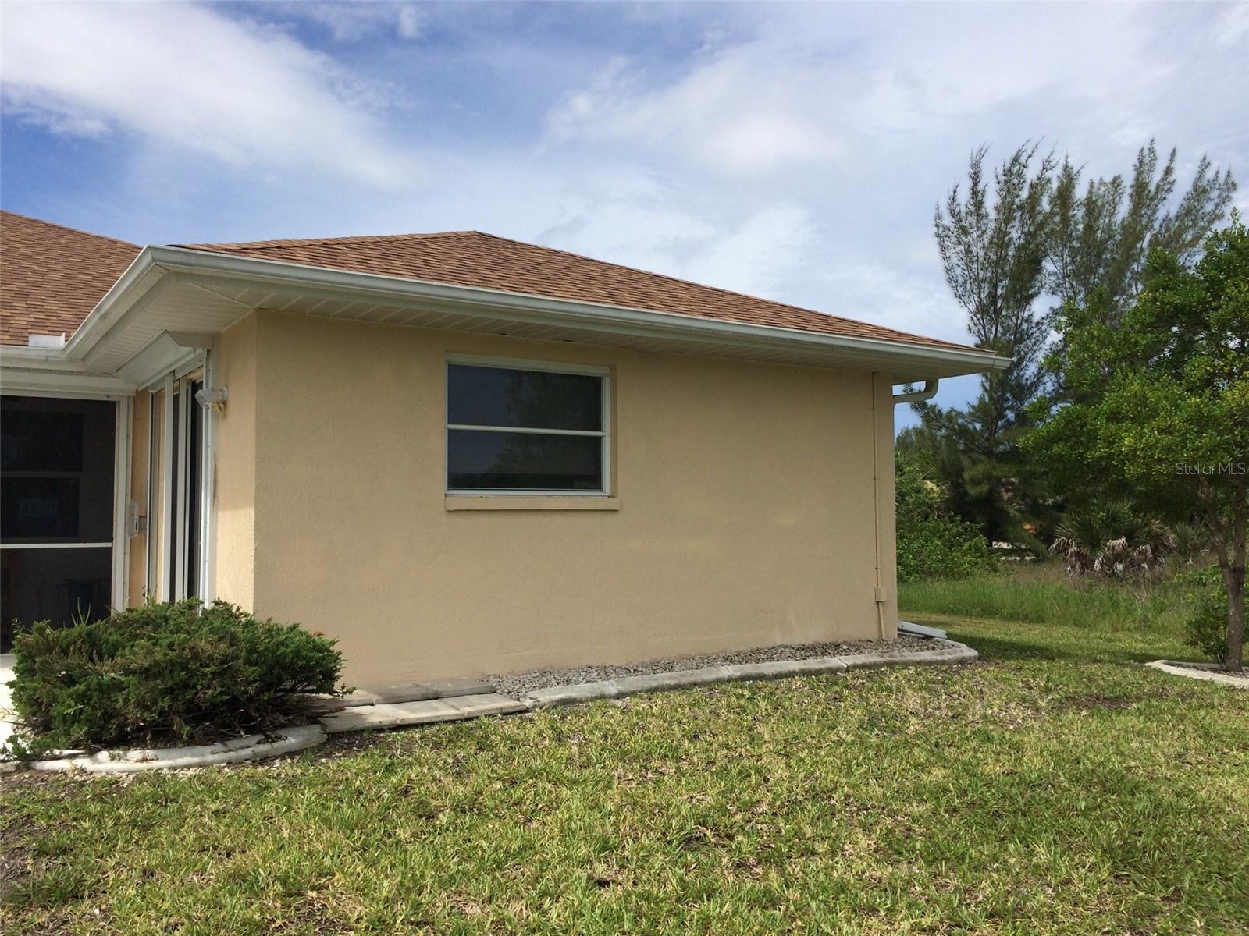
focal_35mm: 29
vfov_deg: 48.2
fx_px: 1046
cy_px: 468
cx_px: 624
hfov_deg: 61.7
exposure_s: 1/4115
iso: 32
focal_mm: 4.15
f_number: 2.2
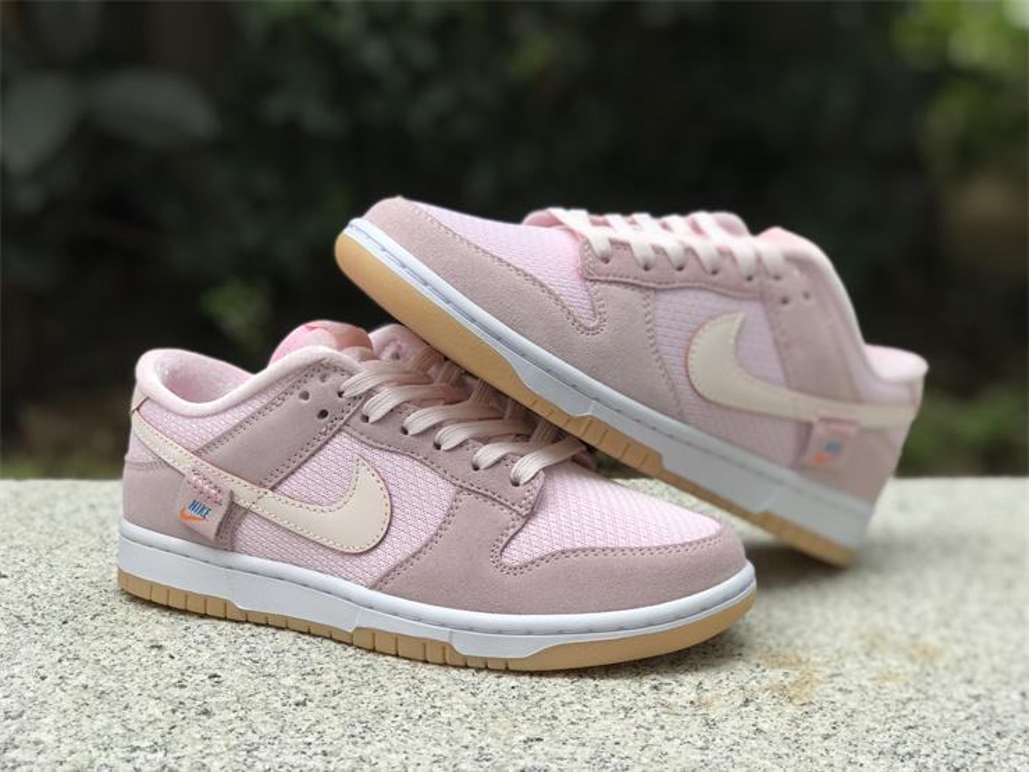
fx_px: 1694
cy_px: 386
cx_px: 514
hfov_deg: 33.8
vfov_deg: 25.7
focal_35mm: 57
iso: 20
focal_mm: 6.6
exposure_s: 1/164
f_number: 2.8
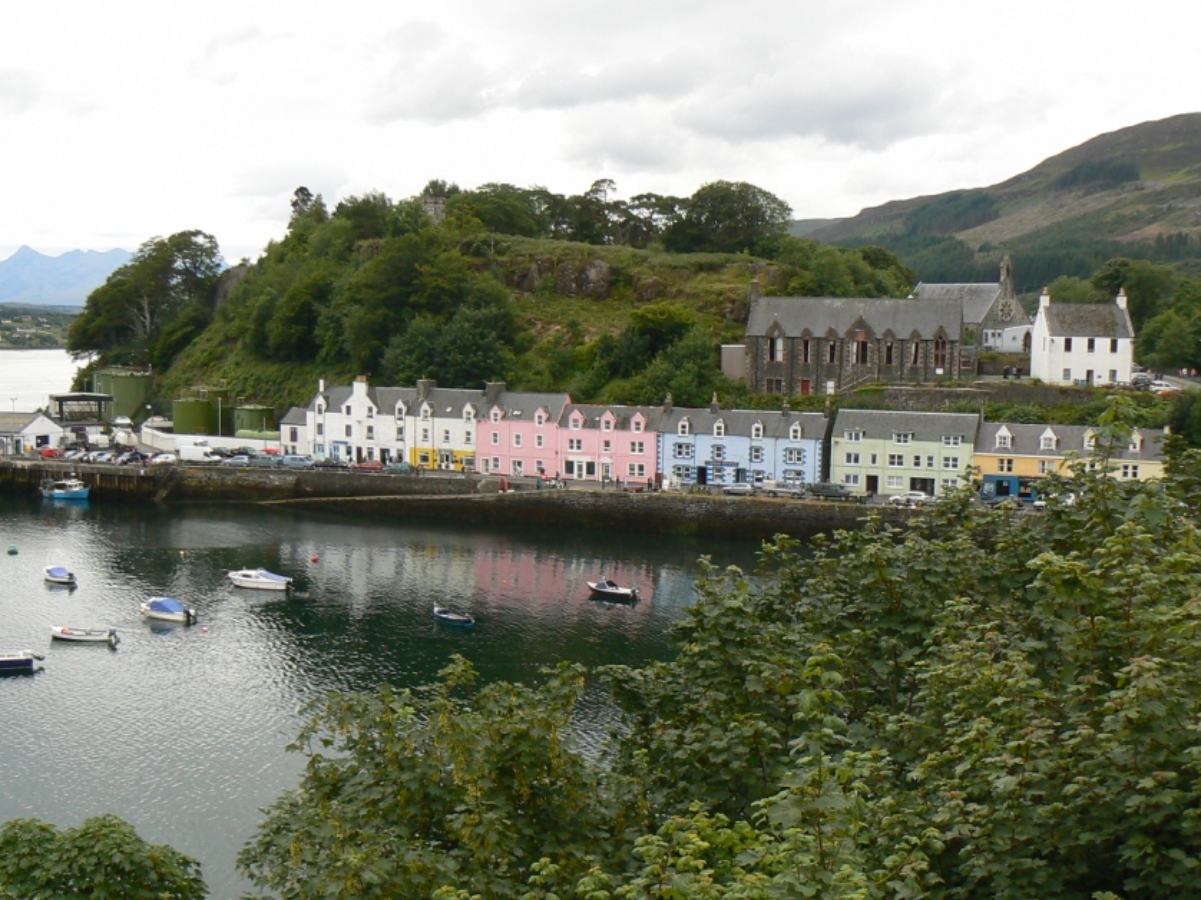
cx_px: 533
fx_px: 1526
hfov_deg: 42.9
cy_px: 504
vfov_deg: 32.8
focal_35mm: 44
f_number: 5.6
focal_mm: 6
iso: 80
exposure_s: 1/250
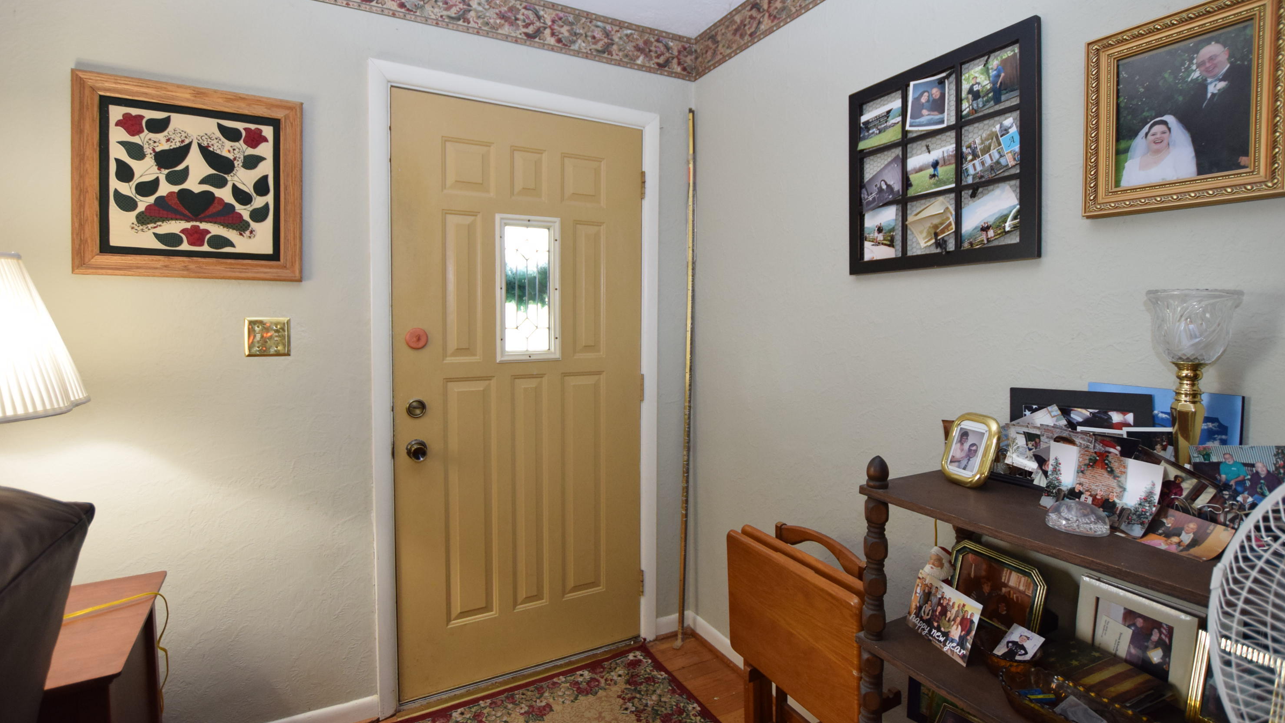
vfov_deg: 62.3
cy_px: 337
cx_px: 644
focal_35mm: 18
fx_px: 597
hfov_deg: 94.2
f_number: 3.5
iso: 1000
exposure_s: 1/60
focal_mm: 11
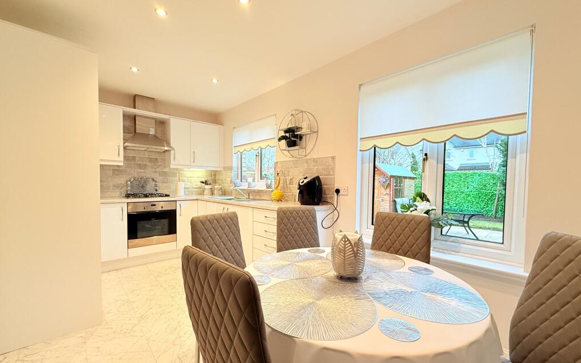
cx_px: 288
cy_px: 192
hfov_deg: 101.5
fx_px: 237
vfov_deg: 74.7
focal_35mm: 15
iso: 250
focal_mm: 2.22
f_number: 2.2
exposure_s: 1/100
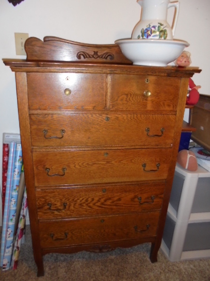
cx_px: 105
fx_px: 210
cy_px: 140
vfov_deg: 67.3
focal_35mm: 26
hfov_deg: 53.1
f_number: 3.5
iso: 320
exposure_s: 1/30
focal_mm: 4.6
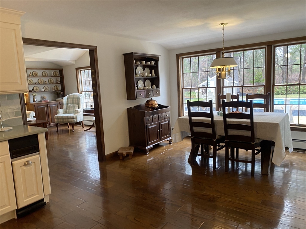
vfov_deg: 53.1
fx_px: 230
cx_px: 153
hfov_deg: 67.3
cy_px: 114
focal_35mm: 26
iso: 100
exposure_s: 1/60
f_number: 1.8
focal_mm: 4.25
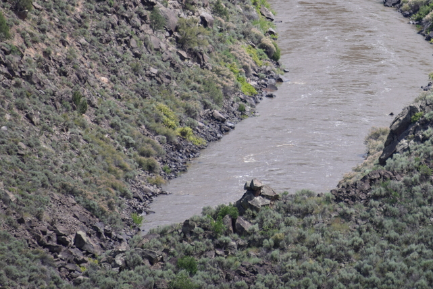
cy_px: 18
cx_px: 355
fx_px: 7208
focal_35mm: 599
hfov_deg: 3.4
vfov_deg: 2.3
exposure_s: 1/640
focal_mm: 300
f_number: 5.6
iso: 180
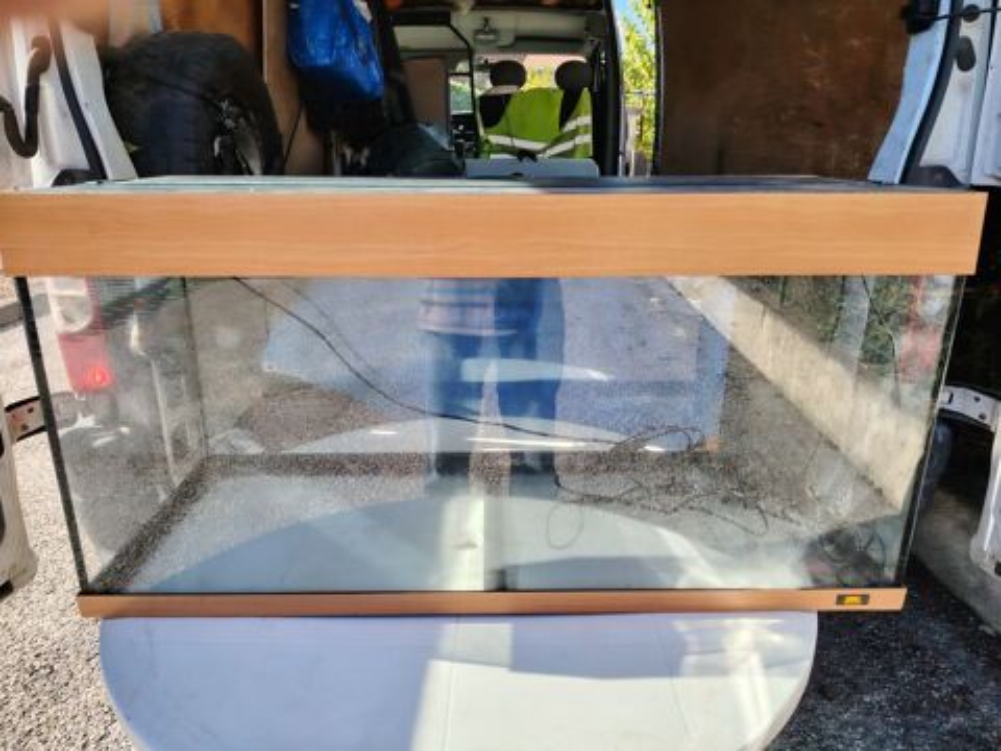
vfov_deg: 56.8
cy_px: 376
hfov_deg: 71.6
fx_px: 694
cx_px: 500
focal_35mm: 24
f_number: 1.75
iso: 228
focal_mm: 5.25
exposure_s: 1/900
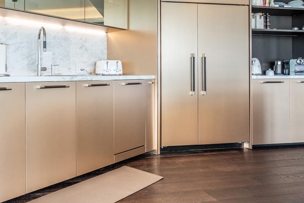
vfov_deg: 43.2
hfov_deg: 56.6
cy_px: 73
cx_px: 53
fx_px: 253
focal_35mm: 30
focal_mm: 16
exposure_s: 1/1000
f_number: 7.1
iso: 400
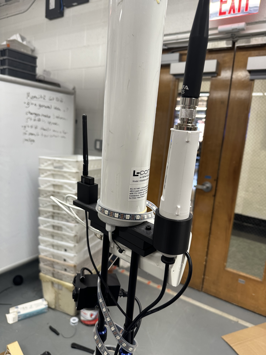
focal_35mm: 24
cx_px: 133
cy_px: 178
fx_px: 246
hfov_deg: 56.8
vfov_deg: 71.6
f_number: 1.78
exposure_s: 1/120
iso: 125
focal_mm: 6.86
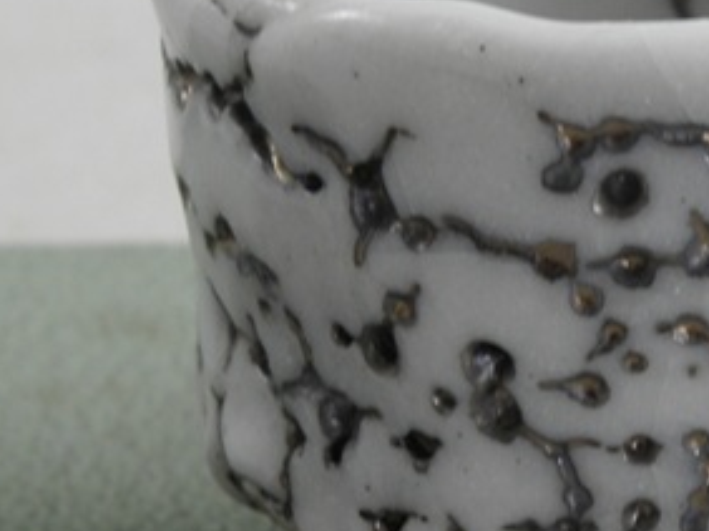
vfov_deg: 9.3
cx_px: 676
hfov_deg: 12.3
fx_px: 3254
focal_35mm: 159
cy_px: 204
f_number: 3.8
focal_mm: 12.55
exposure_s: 1/15
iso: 125
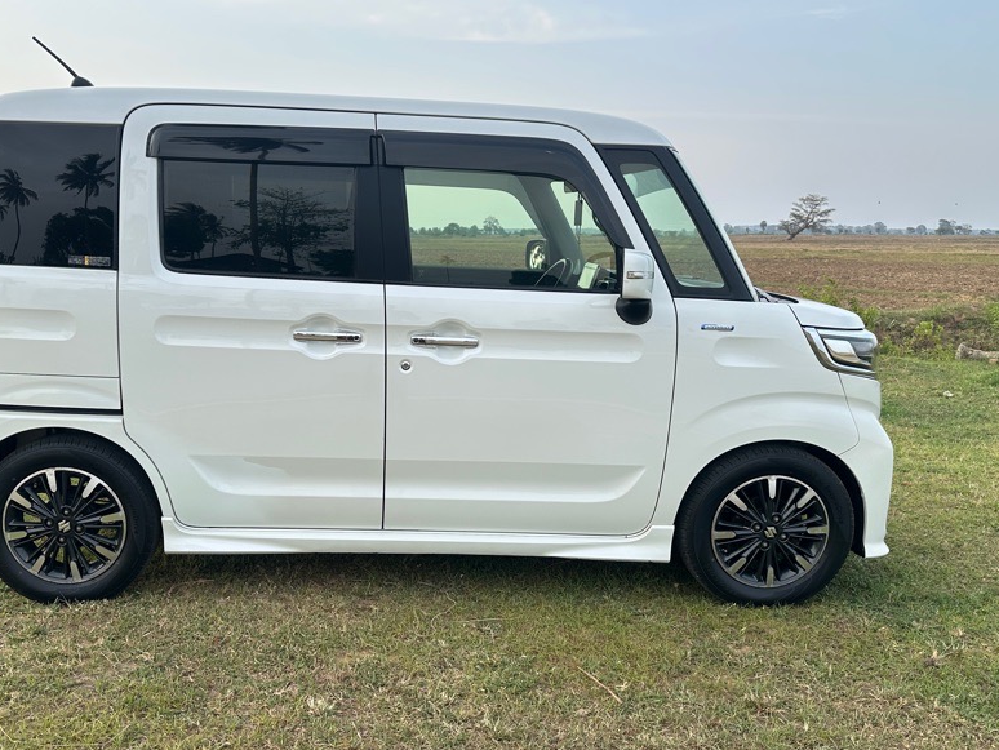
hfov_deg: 58.1
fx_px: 895
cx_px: 423
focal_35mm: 31
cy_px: 391
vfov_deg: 45.5
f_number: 1.78
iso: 80
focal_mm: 6.86
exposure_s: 1/587
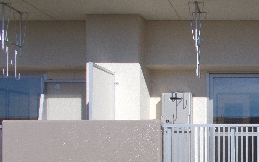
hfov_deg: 34.1
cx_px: 249
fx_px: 388
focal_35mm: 55
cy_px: 134
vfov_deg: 23.2
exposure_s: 1/250
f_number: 8
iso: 80
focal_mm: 4.6
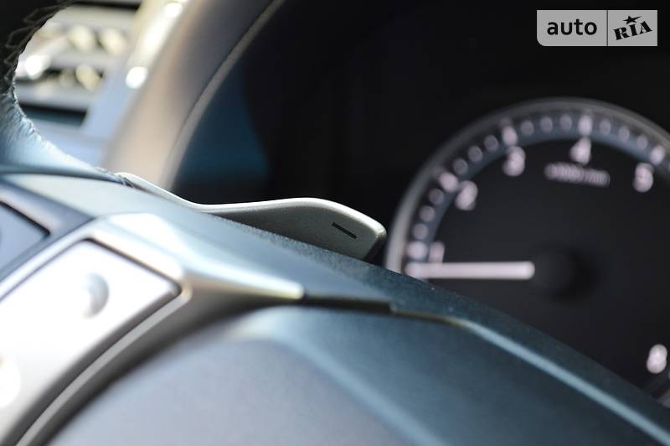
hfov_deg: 28.1
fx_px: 1339
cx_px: 335
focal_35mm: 72
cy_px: 223
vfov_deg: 18.9
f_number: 5.3
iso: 450
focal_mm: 48
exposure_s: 1/60
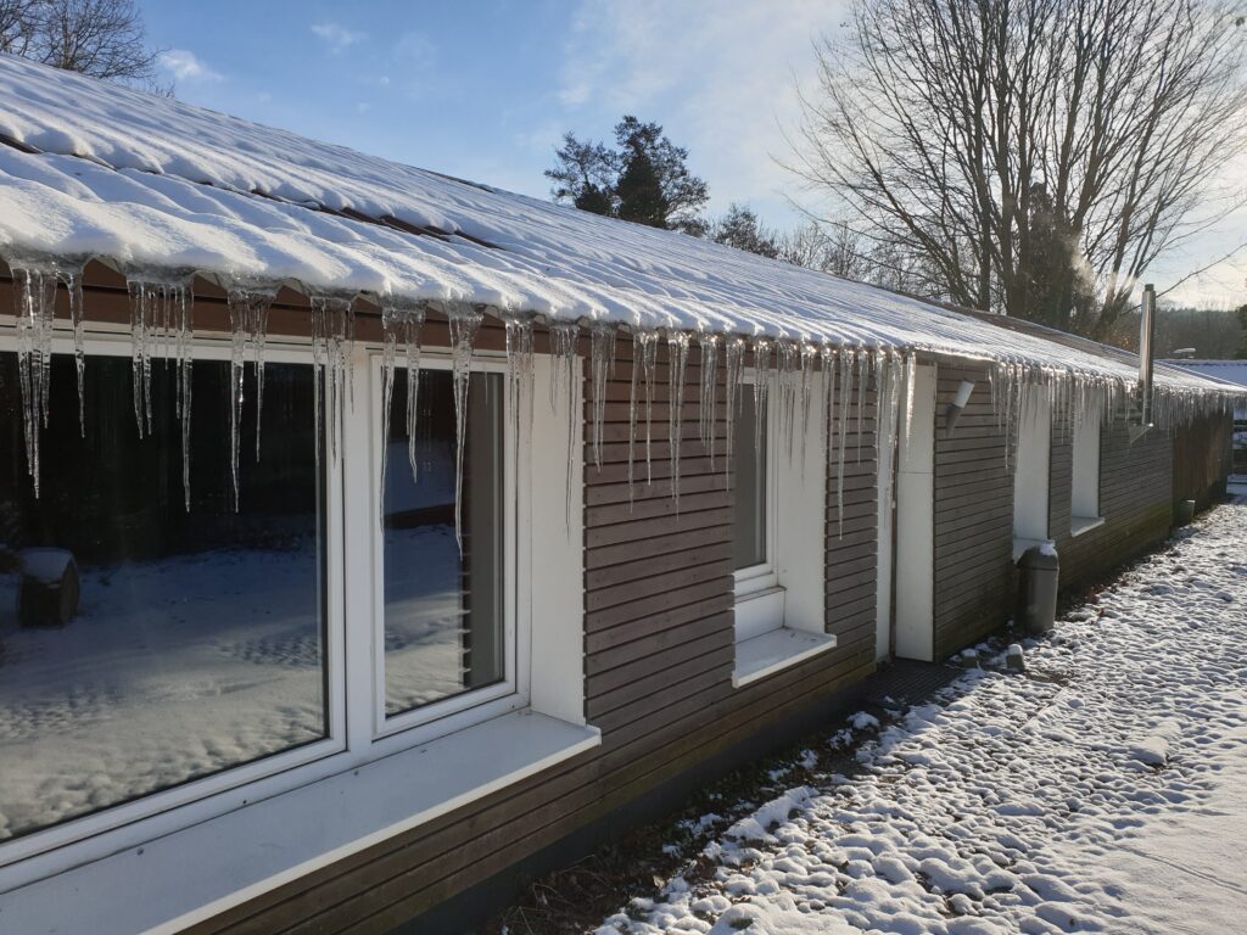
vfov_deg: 53.1
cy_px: 468
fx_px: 937
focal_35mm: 26
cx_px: 624
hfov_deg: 67.3
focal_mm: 4.3
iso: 50
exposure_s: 1/1453
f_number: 2.4
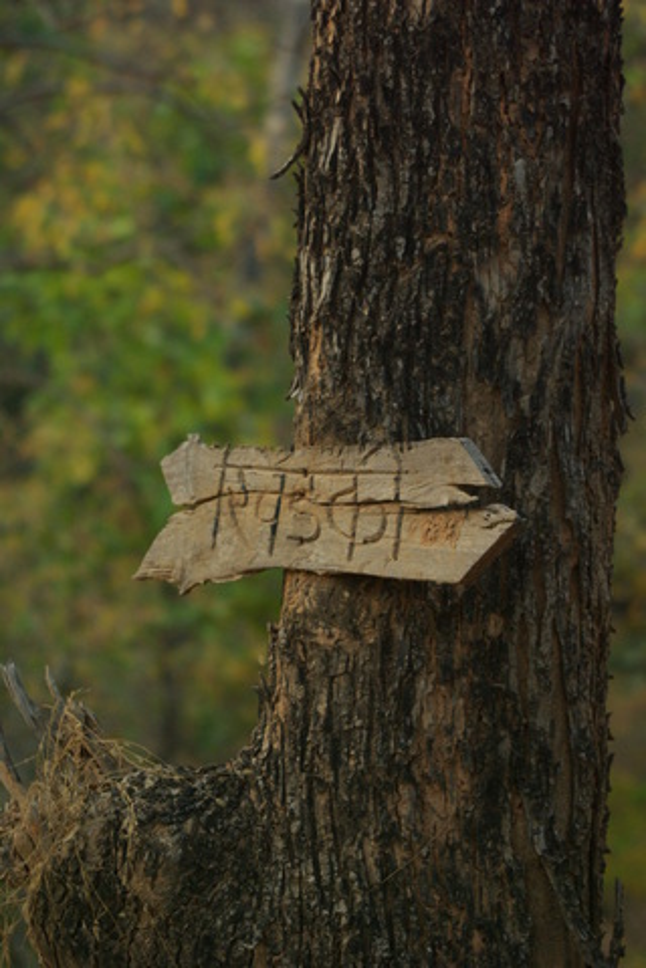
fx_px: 5571
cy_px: 484
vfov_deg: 9.9
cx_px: 323
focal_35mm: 207
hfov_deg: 6.6
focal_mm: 138
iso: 800
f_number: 5.6
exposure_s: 1/125
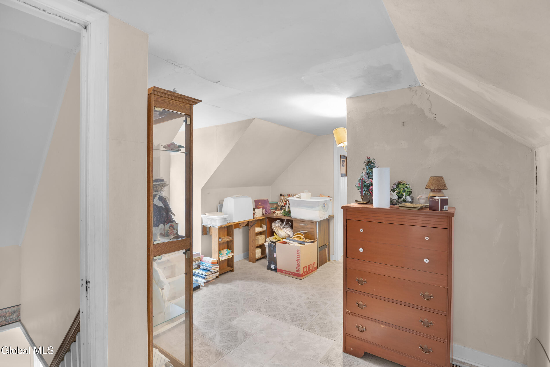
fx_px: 244
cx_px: 275
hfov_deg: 96.7
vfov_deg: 73.8
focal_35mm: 16
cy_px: 184
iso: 250
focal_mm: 16
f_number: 6.3
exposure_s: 1
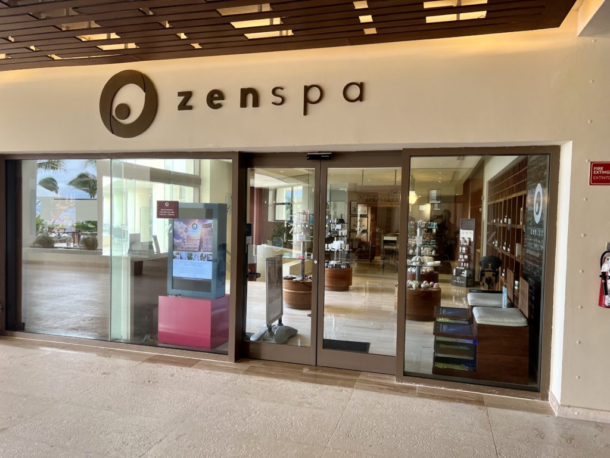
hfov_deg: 67.3
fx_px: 458
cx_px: 305
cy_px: 229
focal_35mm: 26
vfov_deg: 53.1
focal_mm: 5.7
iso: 125
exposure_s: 1/120
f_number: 1.5
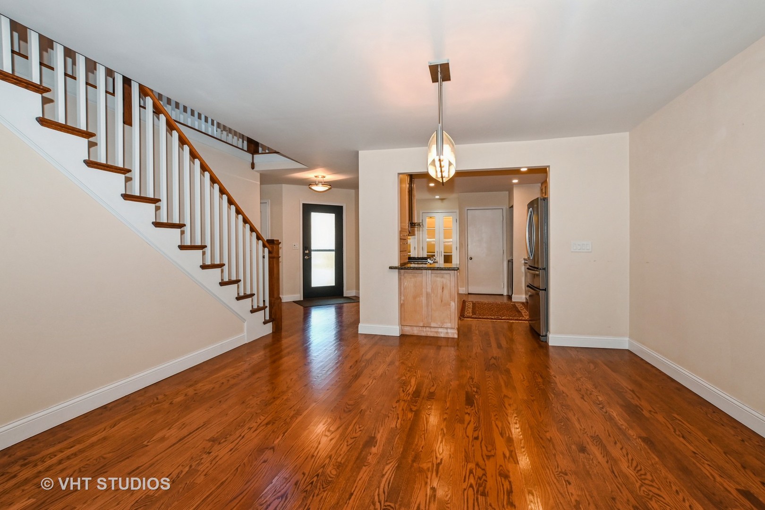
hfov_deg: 100.4
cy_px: 255
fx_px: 319
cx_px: 382
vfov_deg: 77.3
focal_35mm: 15
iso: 250
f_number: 7.1
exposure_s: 1/13
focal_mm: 10
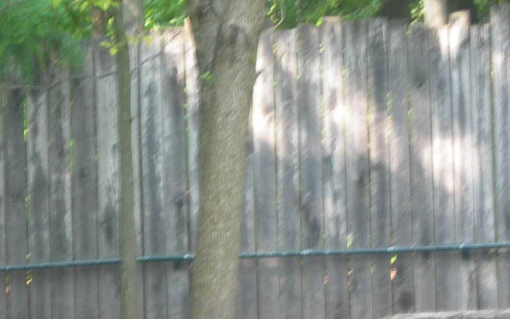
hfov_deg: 7.5
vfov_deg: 4.7
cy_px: 386
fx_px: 3892
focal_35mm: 280
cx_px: 138
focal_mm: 23.4
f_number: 4.9
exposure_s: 1/16.5
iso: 61
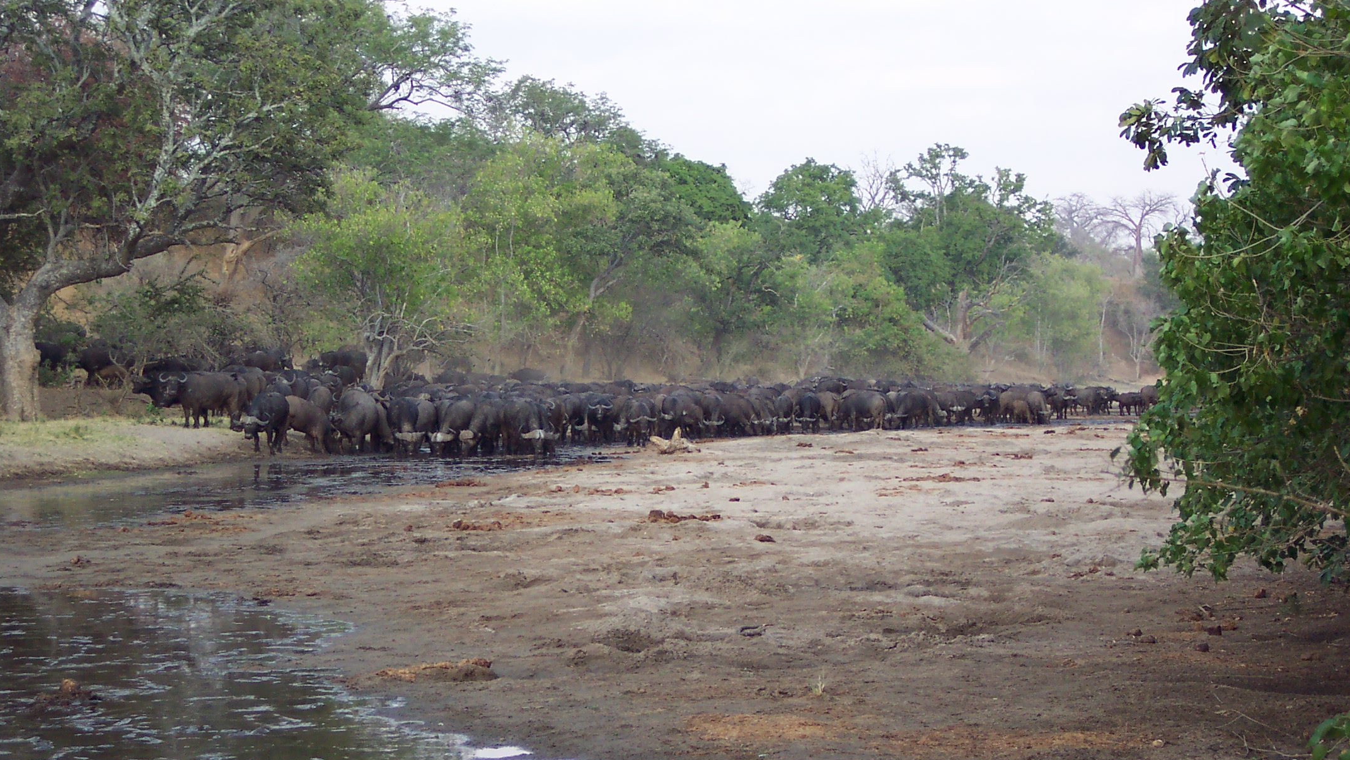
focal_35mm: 94
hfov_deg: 22.7
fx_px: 3365
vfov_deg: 12.9
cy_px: 443
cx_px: 678
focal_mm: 18.7
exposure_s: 1/250
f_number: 4
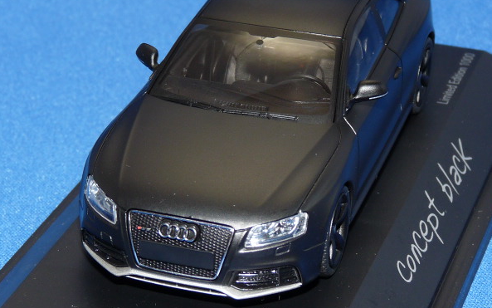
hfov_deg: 16.4
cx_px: 249
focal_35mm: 127
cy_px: 120
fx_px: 1703
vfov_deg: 10.3
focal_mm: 11.1
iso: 100
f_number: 4
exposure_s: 1/30
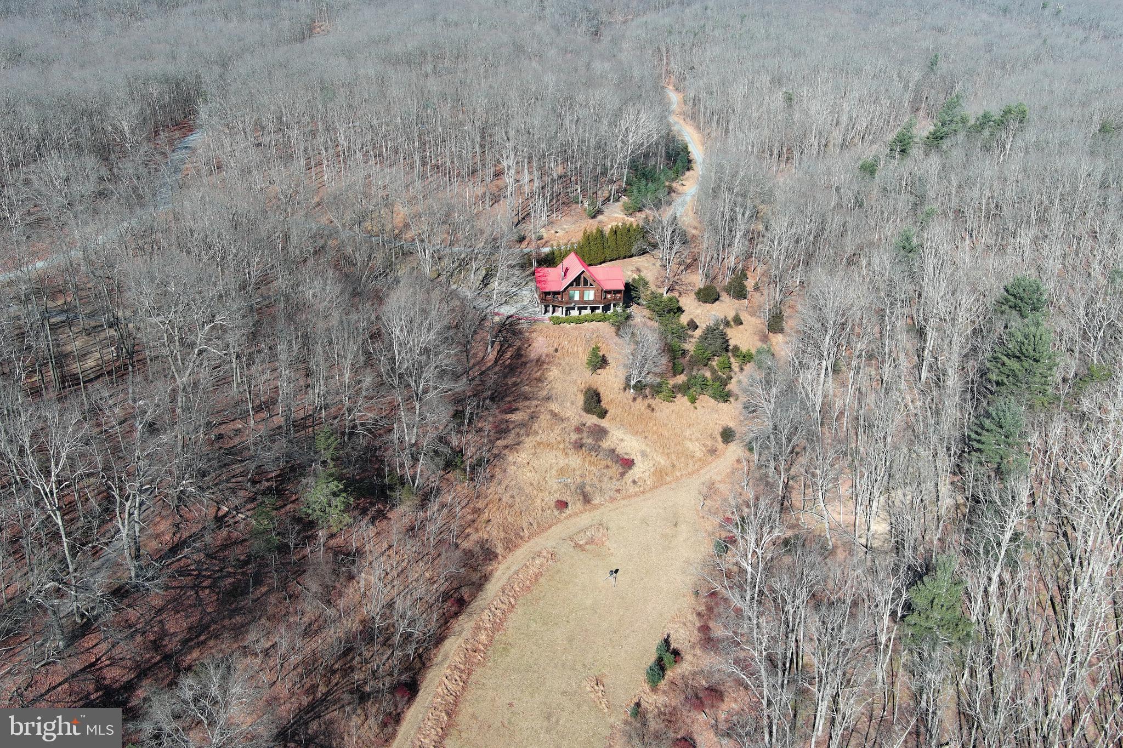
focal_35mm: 29
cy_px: 374
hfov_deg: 63.7
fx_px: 905
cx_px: 562
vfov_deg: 45.0
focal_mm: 10.57
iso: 100
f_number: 2.8
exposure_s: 1/596
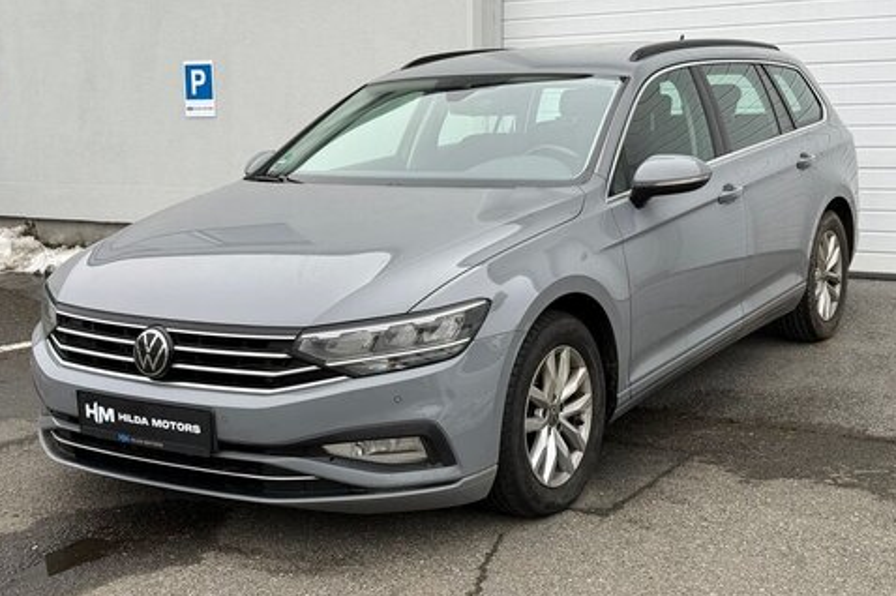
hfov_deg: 38.9
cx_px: 442
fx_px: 1268
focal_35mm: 51
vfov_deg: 26.4
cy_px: 313
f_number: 1.78
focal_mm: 6.76
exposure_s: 1/343
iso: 80
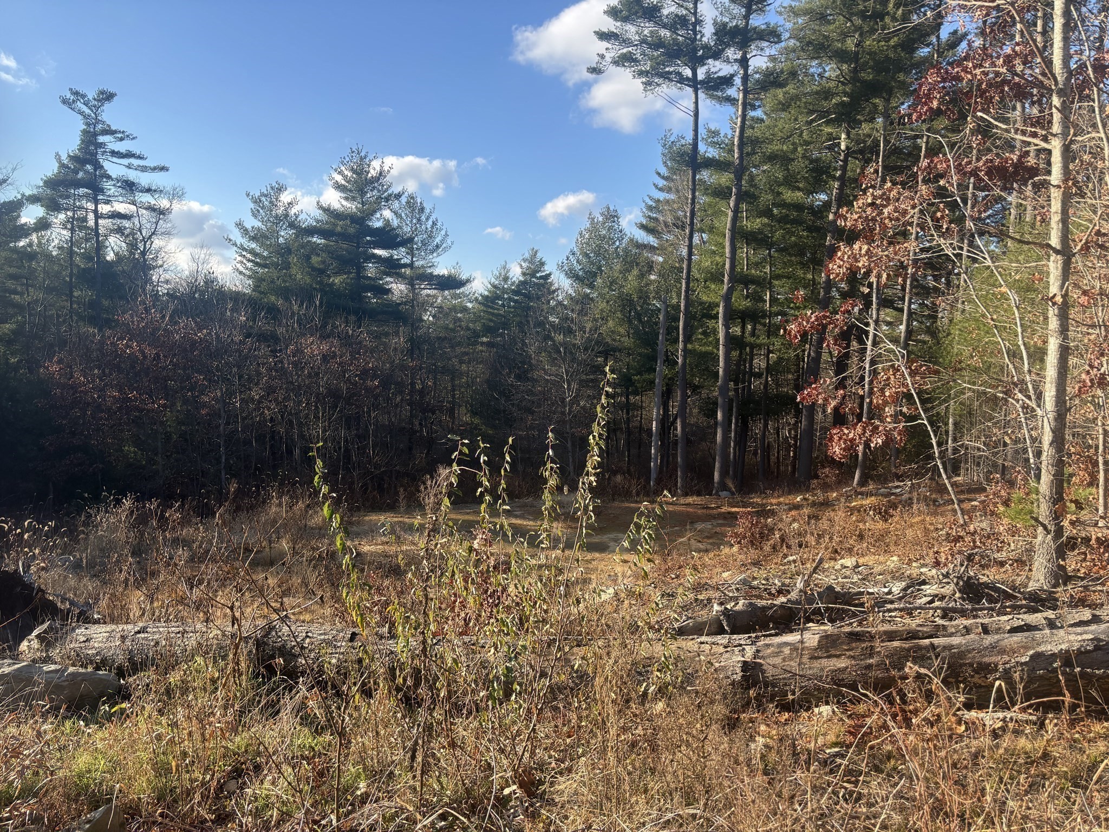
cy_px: 416
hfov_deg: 67.3
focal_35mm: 26
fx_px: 833
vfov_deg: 53.1
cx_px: 554
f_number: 1.6
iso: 50
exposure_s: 1/1139
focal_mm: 5.96
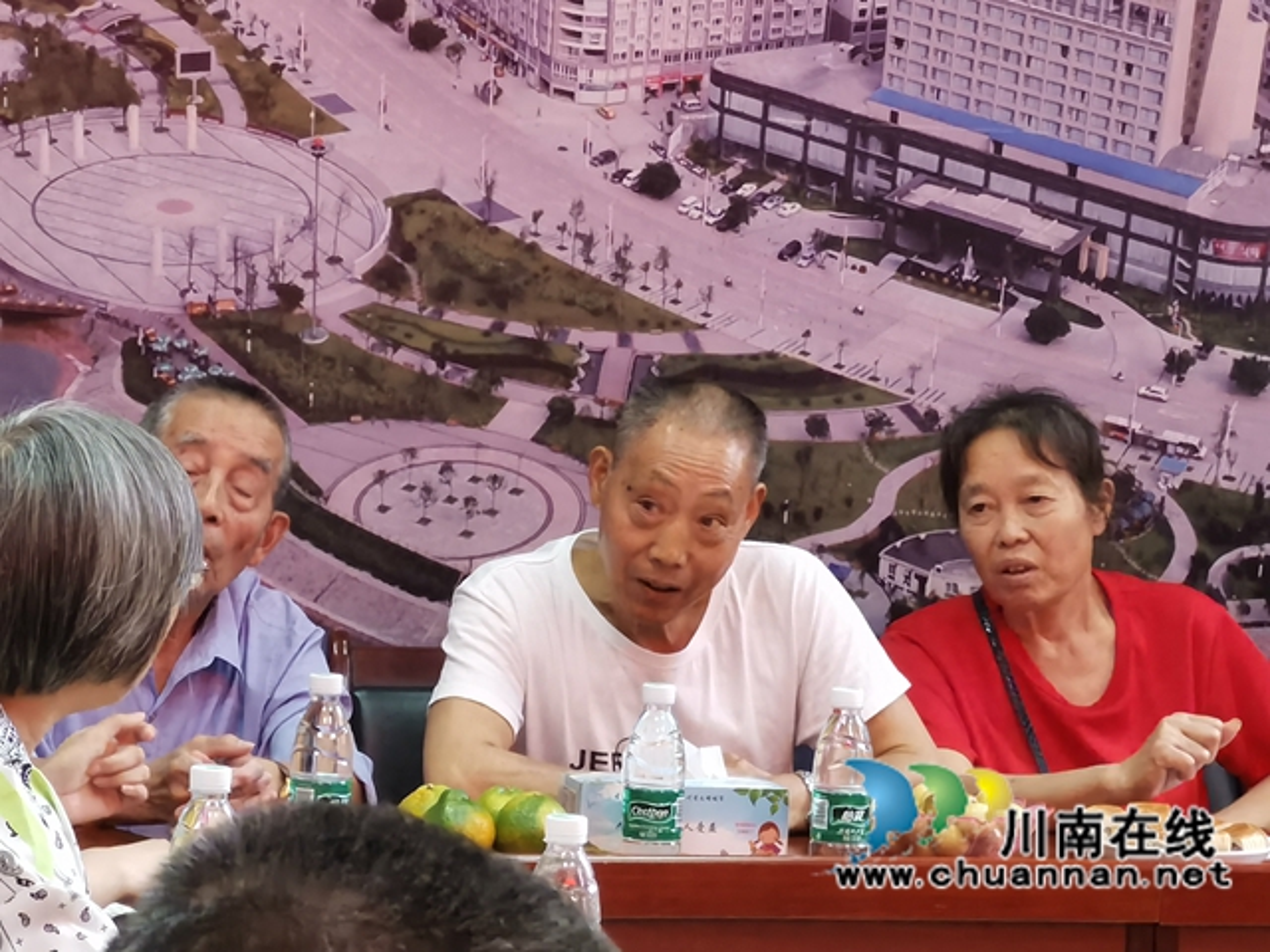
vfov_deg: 11.4
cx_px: 635
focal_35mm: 130
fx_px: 4769
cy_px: 476
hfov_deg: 15.2
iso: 640
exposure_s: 1/50
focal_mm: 6.4
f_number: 2.4
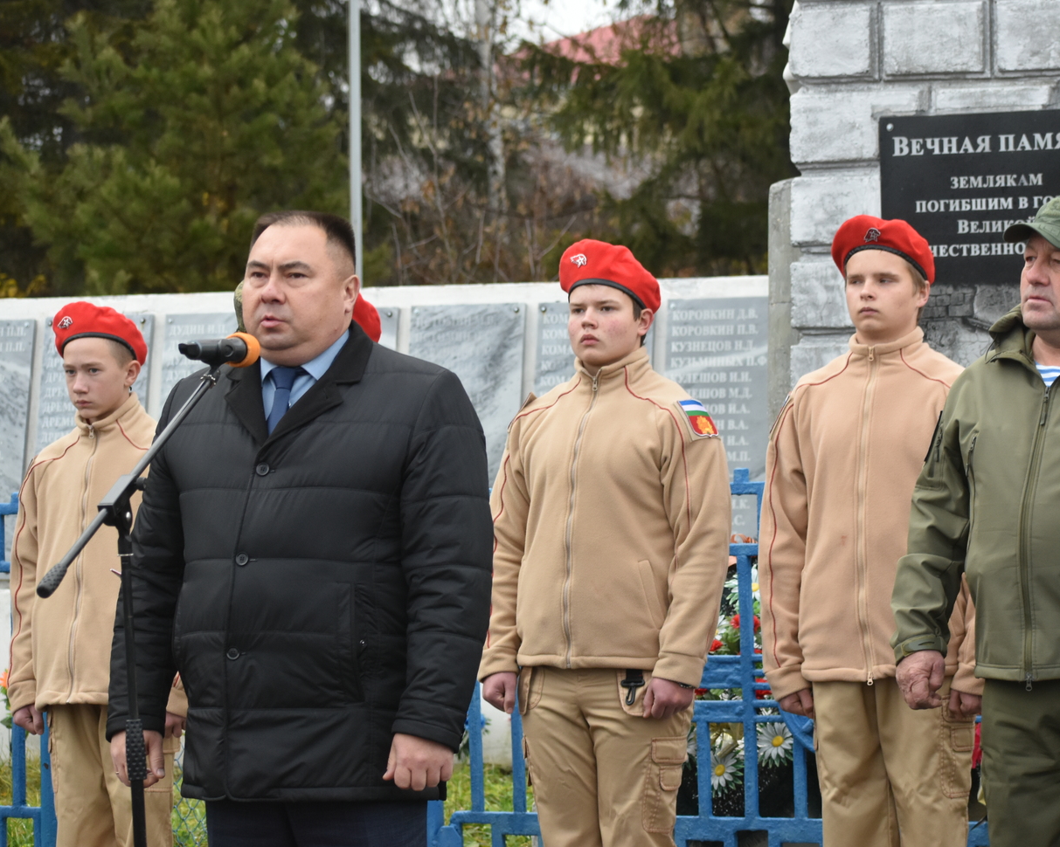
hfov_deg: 14.8
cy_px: 407
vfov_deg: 11.9
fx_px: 4078
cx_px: 607
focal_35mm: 130
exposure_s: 1/320
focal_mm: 70
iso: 800
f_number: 4.5
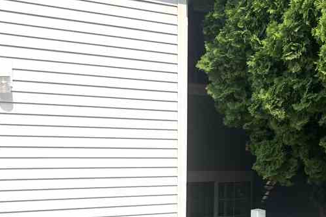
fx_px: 624
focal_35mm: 69
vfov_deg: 19.1
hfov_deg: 28.8
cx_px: 245
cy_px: 218
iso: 50
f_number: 1.5
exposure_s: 1/5319
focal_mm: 5.7
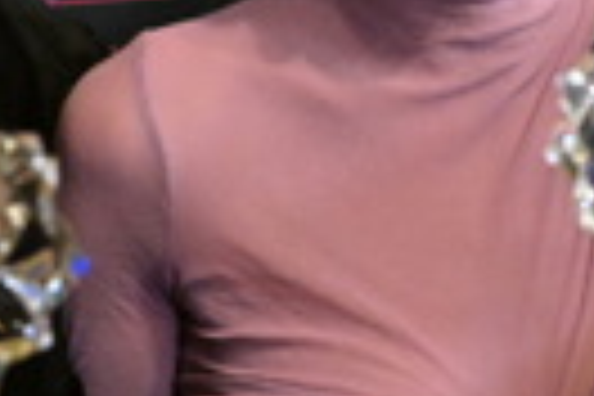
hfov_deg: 13.4
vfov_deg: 9.0
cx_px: 58
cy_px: 198
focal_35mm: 152
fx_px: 2508
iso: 10000
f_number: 4
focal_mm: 29
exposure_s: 1/250
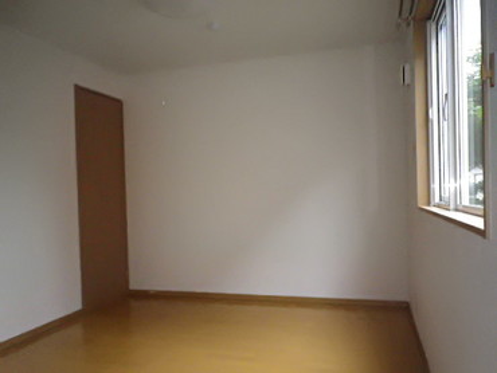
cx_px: 248
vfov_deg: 49.8
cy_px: 186
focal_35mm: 28
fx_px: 402
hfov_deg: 63.4
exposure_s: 1/50
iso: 800
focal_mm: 5.05
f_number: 3.5
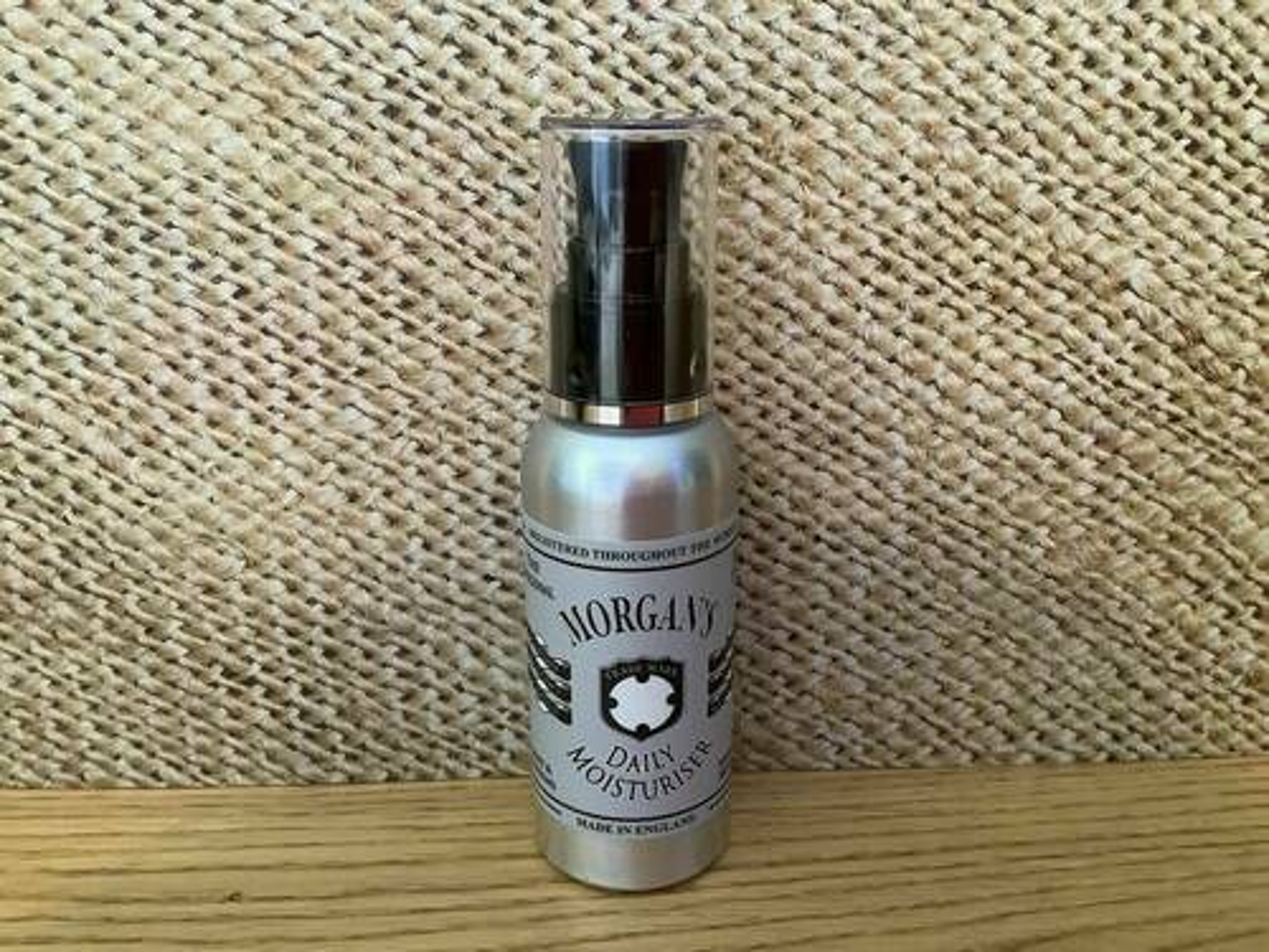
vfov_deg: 45.4
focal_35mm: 31
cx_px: 634
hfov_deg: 58.4
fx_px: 1136
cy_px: 476
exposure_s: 1/25
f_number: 2.4
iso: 400
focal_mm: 3.3
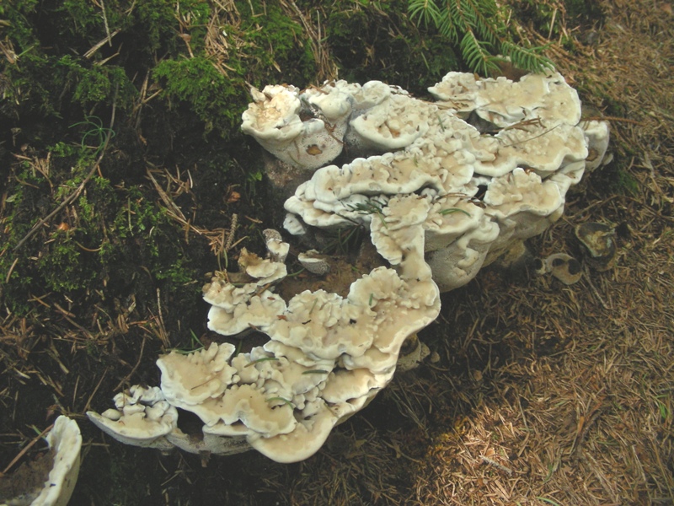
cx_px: 337
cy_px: 253
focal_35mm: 38
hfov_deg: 49.0
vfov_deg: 37.7
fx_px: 740
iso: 200
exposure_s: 1/22.7
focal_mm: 6.3
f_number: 3.5
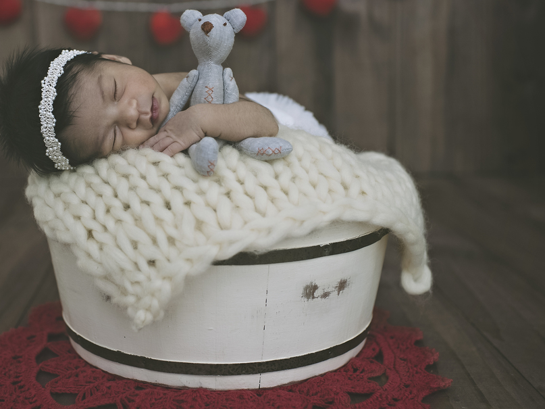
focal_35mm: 50
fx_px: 787
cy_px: 162
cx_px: 201
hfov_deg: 37.9
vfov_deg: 29.0
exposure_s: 1/250
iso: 200
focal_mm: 35
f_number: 2.5
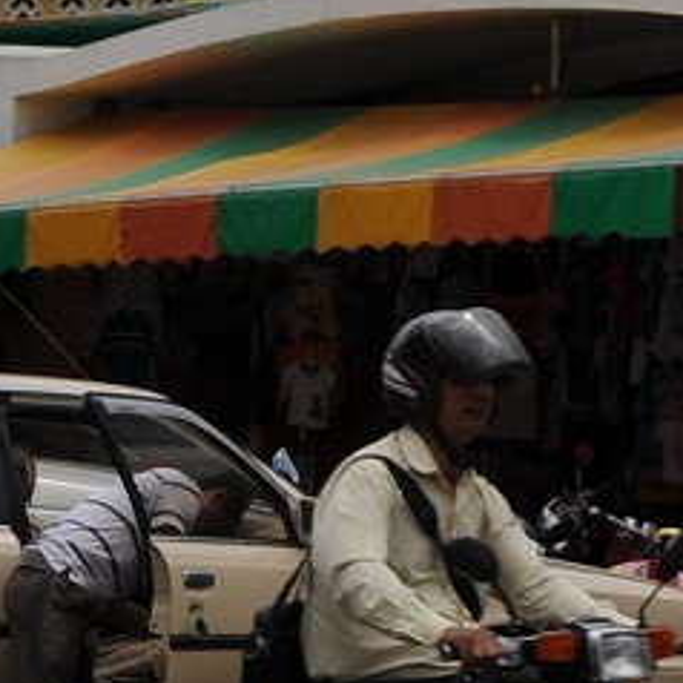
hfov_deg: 6.4
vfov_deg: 6.4
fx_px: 5960
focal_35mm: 267
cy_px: -478
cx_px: 1237
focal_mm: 26
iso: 200
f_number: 8
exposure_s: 1/250
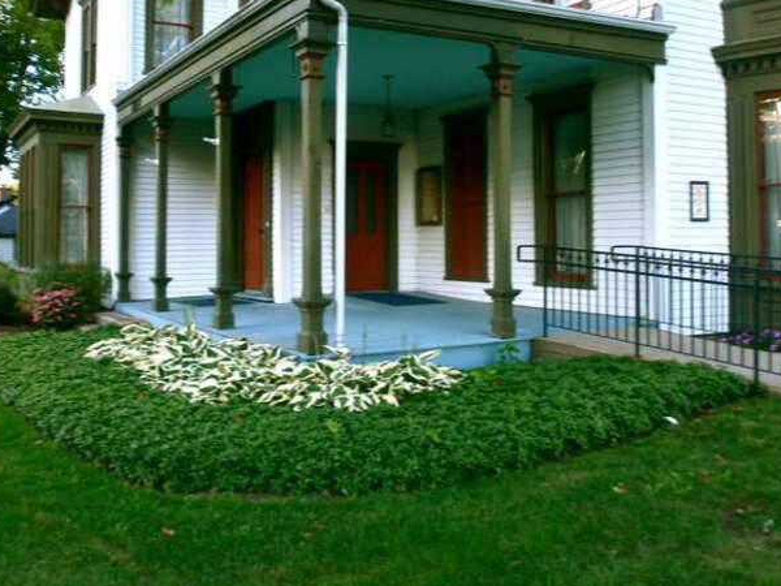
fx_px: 812
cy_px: 214
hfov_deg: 51.1
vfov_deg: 39.3
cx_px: 316
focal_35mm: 36
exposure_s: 1/30
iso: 125
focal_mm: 4.8
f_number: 2.9
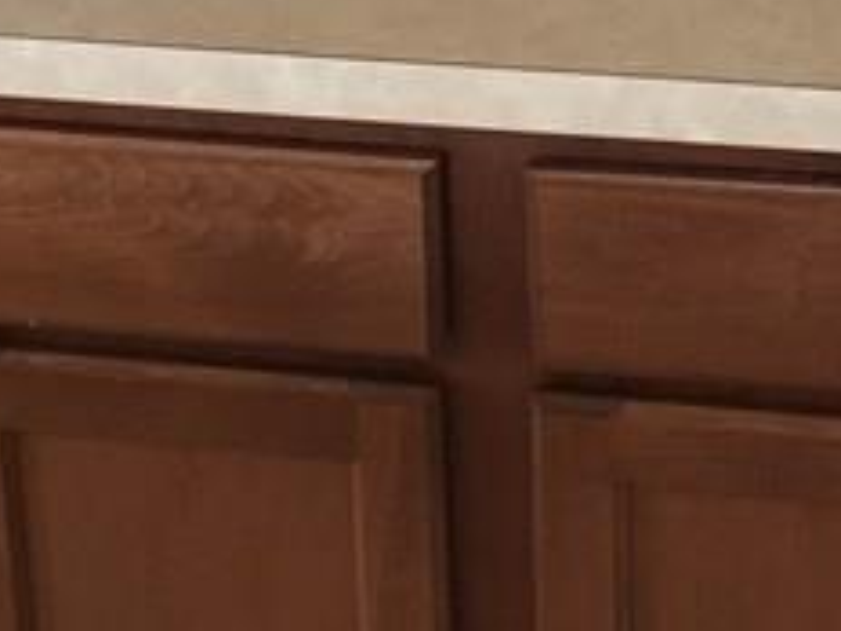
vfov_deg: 11.3
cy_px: -174
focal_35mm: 128
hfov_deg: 15.4
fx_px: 3110
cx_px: 522
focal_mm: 4.15
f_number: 2.2
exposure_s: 1/30
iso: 100
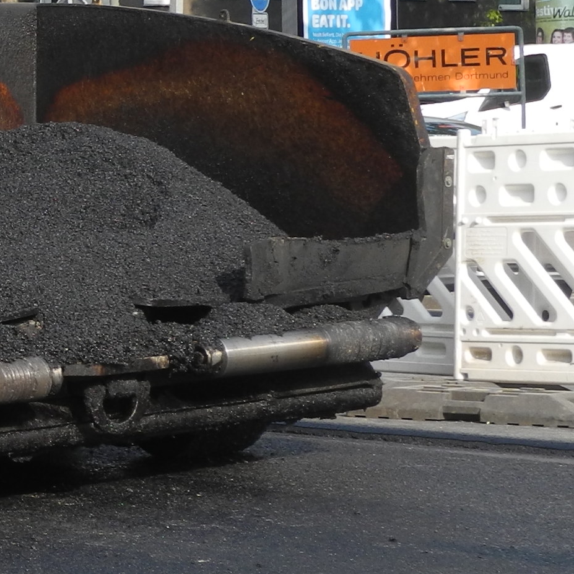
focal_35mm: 174
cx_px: -347
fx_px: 3264
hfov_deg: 9.7
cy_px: 171
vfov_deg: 10.0
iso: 100
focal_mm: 10.7
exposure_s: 1/640
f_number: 3.5
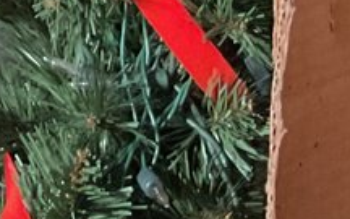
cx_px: -495
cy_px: -528
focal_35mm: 215
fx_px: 2051
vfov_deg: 5.6
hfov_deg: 8.8
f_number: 1.8
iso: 250
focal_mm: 3
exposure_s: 1/40
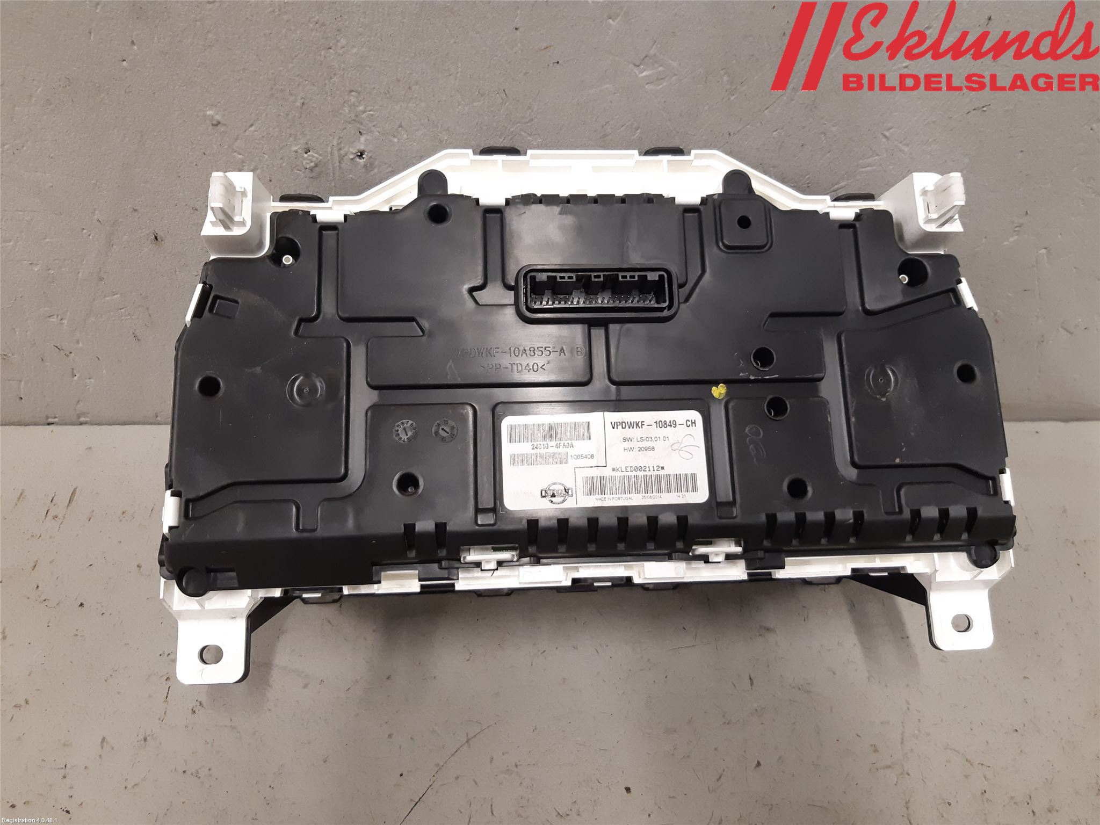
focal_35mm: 26
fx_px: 826
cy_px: 412
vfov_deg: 53.1
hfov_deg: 67.3
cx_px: 550
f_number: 1.7
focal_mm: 3.93
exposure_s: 1/50
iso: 160
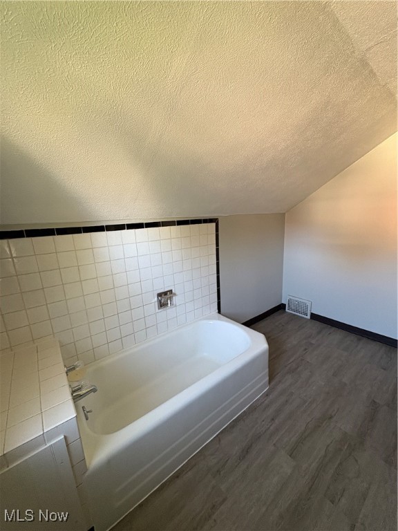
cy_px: 266
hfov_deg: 85.7
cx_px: 199
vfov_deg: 102.1
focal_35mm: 14
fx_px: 215
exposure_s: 1/60
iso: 250
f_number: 2.2
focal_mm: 2.22
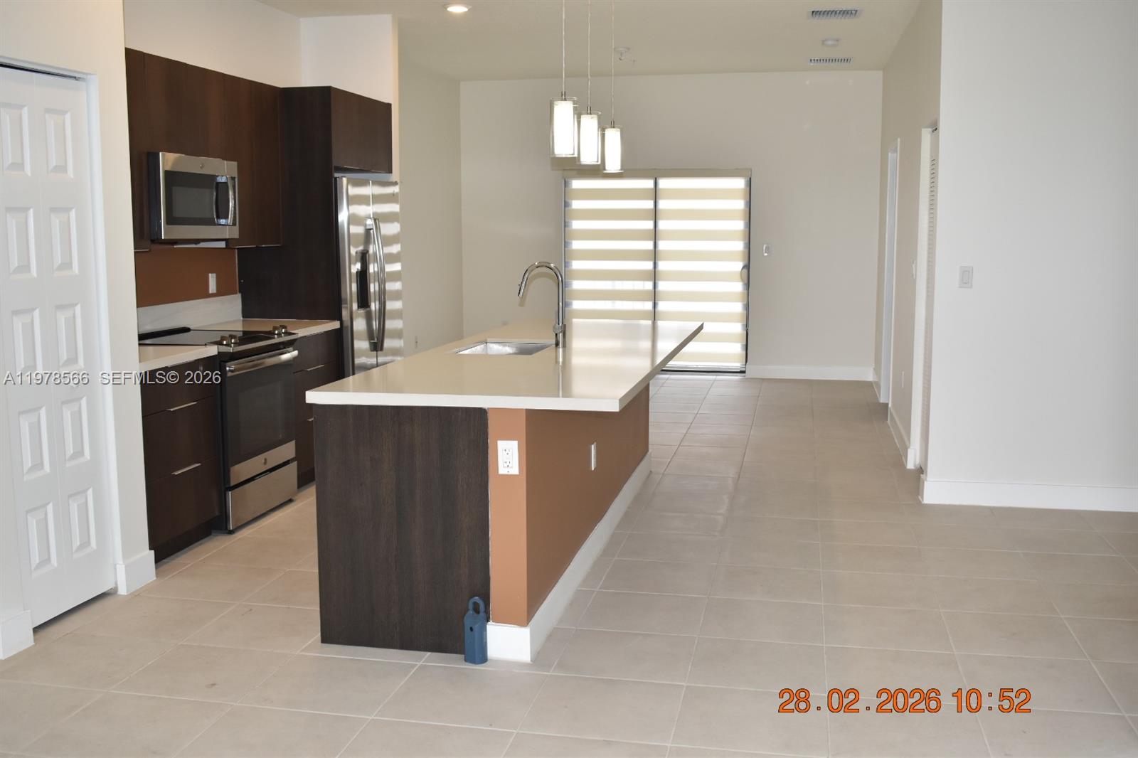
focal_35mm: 36
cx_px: 569
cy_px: 379
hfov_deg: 53.1
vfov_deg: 36.9
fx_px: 1138
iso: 560
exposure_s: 1/125
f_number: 5.6
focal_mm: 24
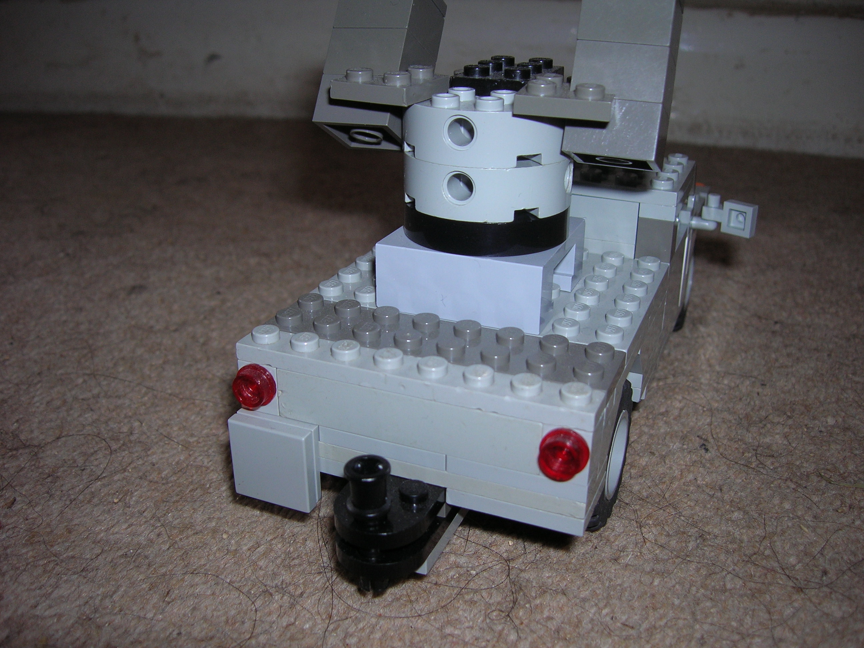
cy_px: 324
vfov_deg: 41.8
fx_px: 849
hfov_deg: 54.0
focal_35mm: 34
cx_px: 432
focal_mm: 5.7
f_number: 2.9
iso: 50
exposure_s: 1/60.1
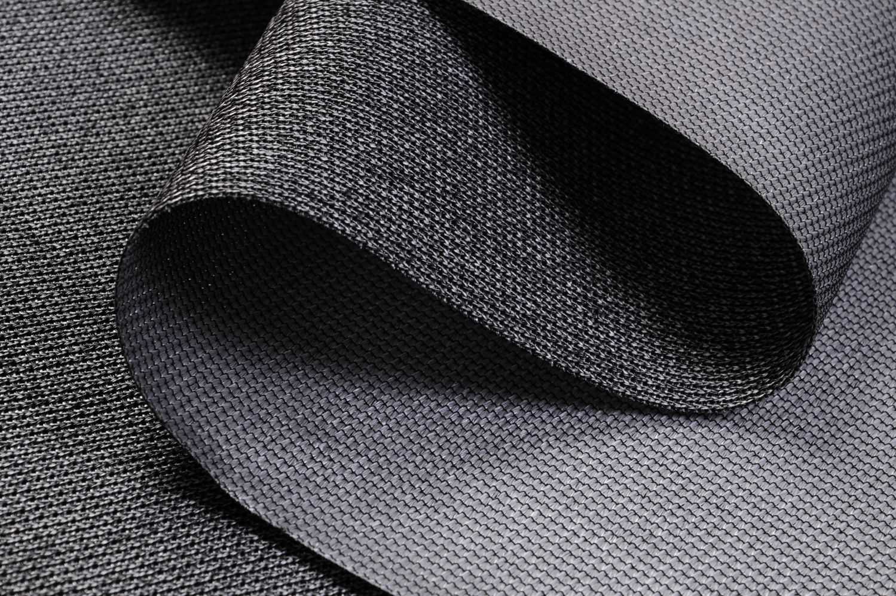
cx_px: 448
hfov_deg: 13.1
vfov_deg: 8.7
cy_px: 298
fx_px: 3916
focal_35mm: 158
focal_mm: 105
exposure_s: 1/60
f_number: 13
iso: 200
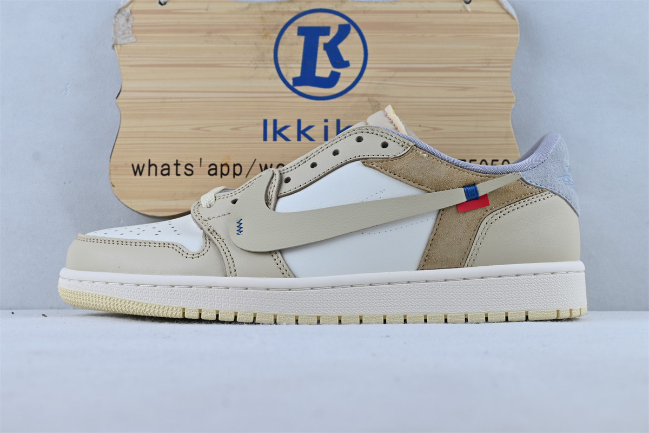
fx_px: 879
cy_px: 216
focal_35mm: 49
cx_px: 324
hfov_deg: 40.5
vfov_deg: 27.7
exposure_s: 1/40
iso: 100
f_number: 7.1
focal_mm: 32.5
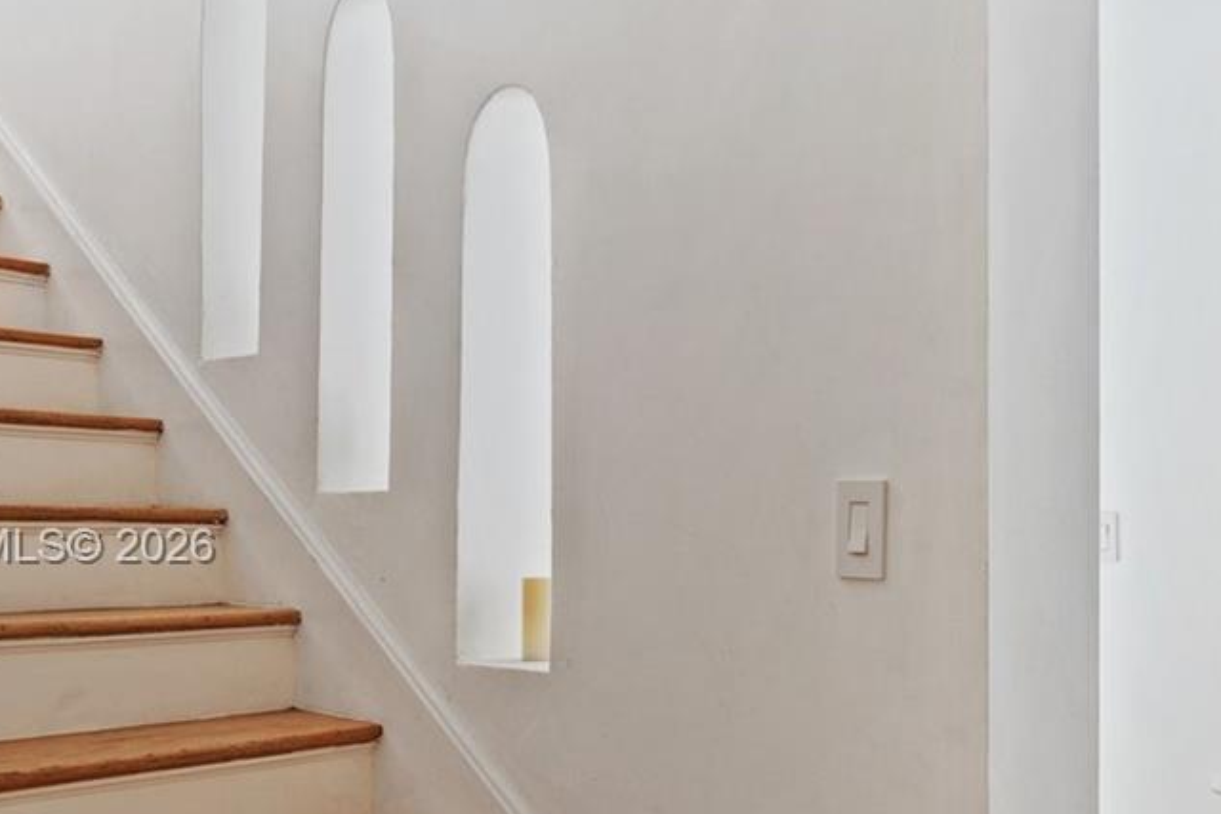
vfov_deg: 37.4
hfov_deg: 47.6
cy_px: 550
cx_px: 1147
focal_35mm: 35
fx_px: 1187
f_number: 3.2
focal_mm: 14
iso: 100
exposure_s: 1/40
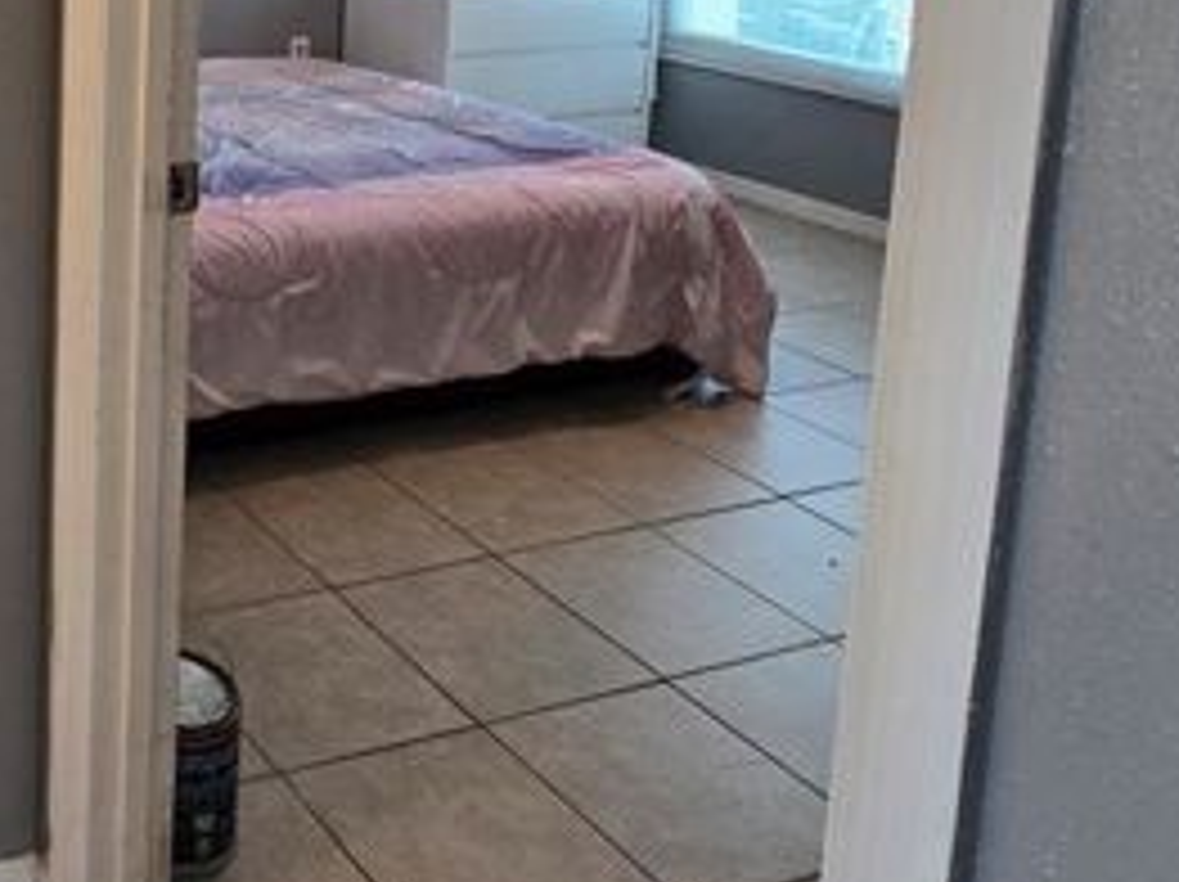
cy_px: -22
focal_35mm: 35
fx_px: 1191
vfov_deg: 36.1
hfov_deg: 39.9
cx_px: -191
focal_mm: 2.2
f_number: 2.2
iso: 160
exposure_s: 1/60
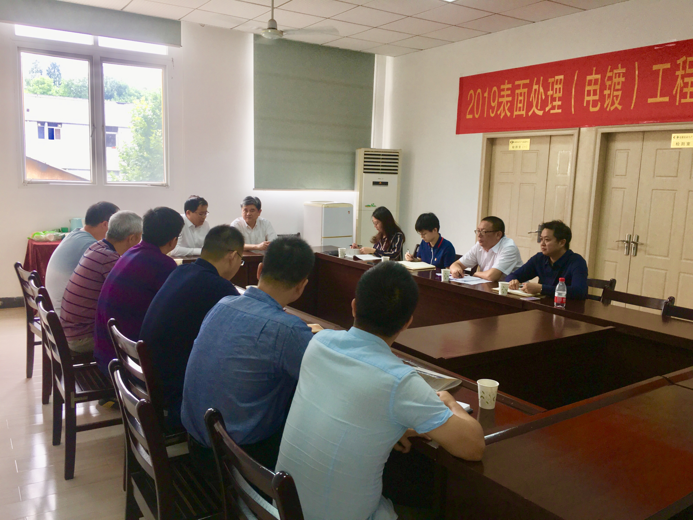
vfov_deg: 48.2
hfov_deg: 61.7
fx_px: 581
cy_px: 260
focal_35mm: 29
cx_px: 346
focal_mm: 4.15
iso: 25
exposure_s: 1/40
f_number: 2.2
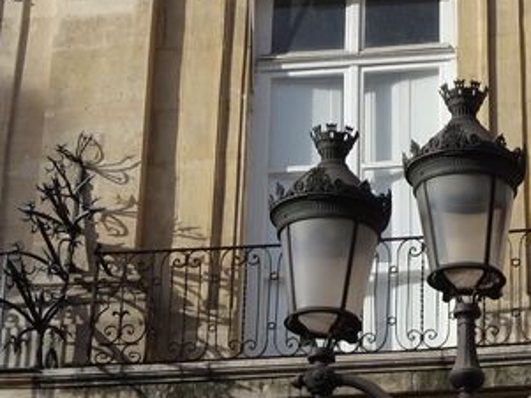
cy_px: -11
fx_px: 2041
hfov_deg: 14.8
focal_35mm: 133
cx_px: 374
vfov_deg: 11.0
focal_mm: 8.51
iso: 80
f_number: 4.5
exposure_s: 1/640
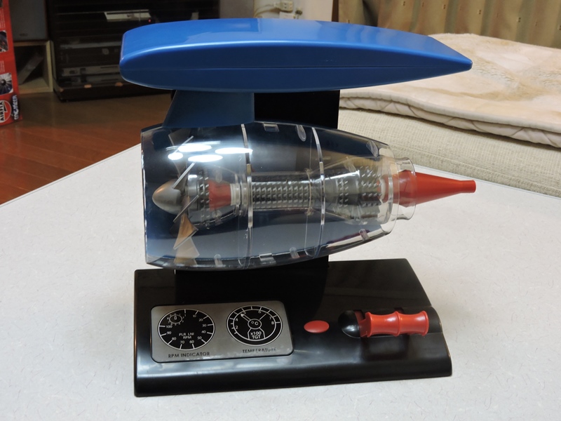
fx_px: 810
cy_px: 210
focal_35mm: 50
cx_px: 280
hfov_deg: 38.2
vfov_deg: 29.1
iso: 400
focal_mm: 9
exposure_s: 1/15
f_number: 4
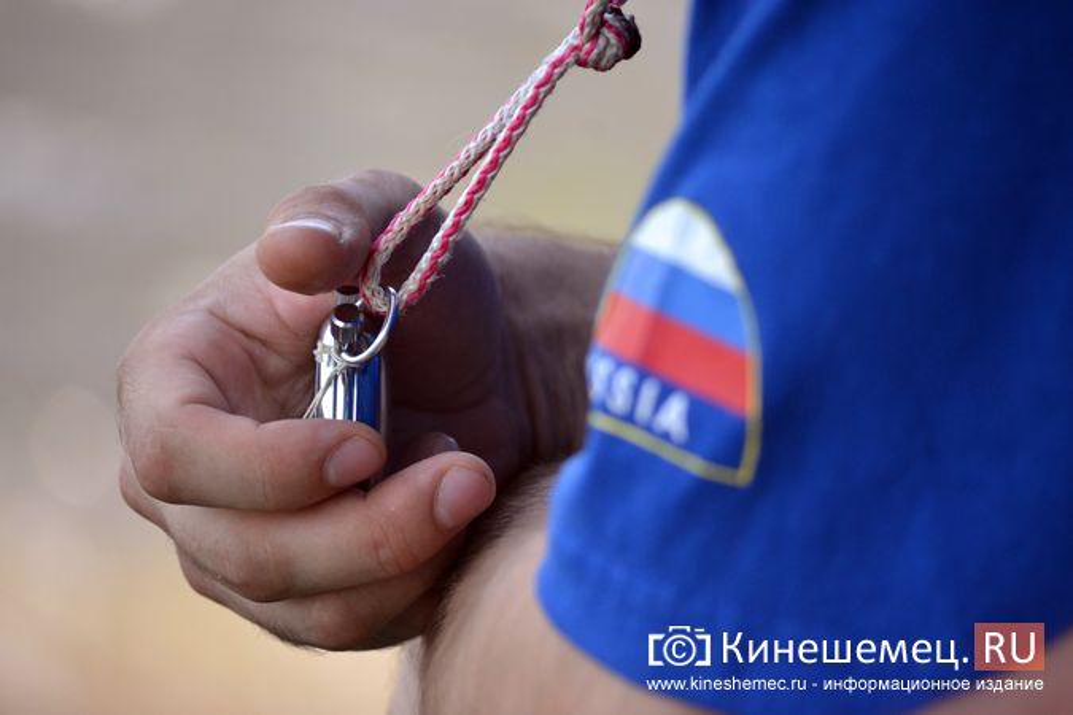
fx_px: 7376
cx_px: 536
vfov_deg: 5.6
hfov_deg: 8.3
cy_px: 358
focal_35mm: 248
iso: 900
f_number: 5.3
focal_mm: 165
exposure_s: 1/500
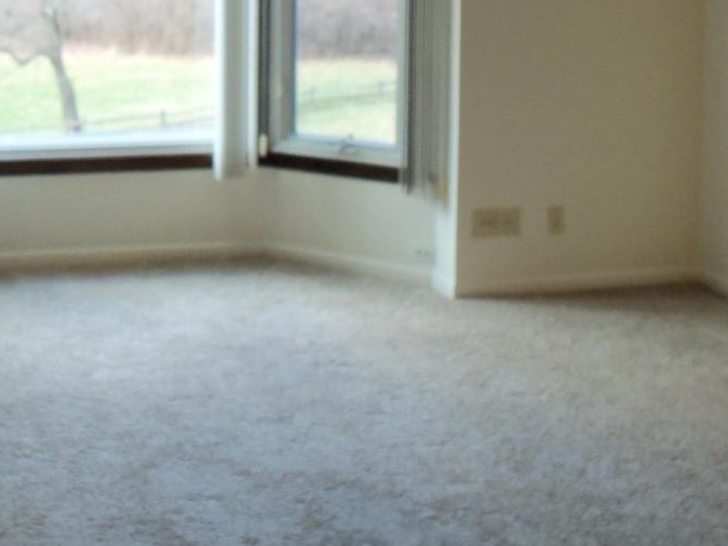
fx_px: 1303
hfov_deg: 30.2
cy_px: -8
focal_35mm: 62
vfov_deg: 22.7
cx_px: 114
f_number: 3.4
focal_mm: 5.2
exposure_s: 1/30
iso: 100
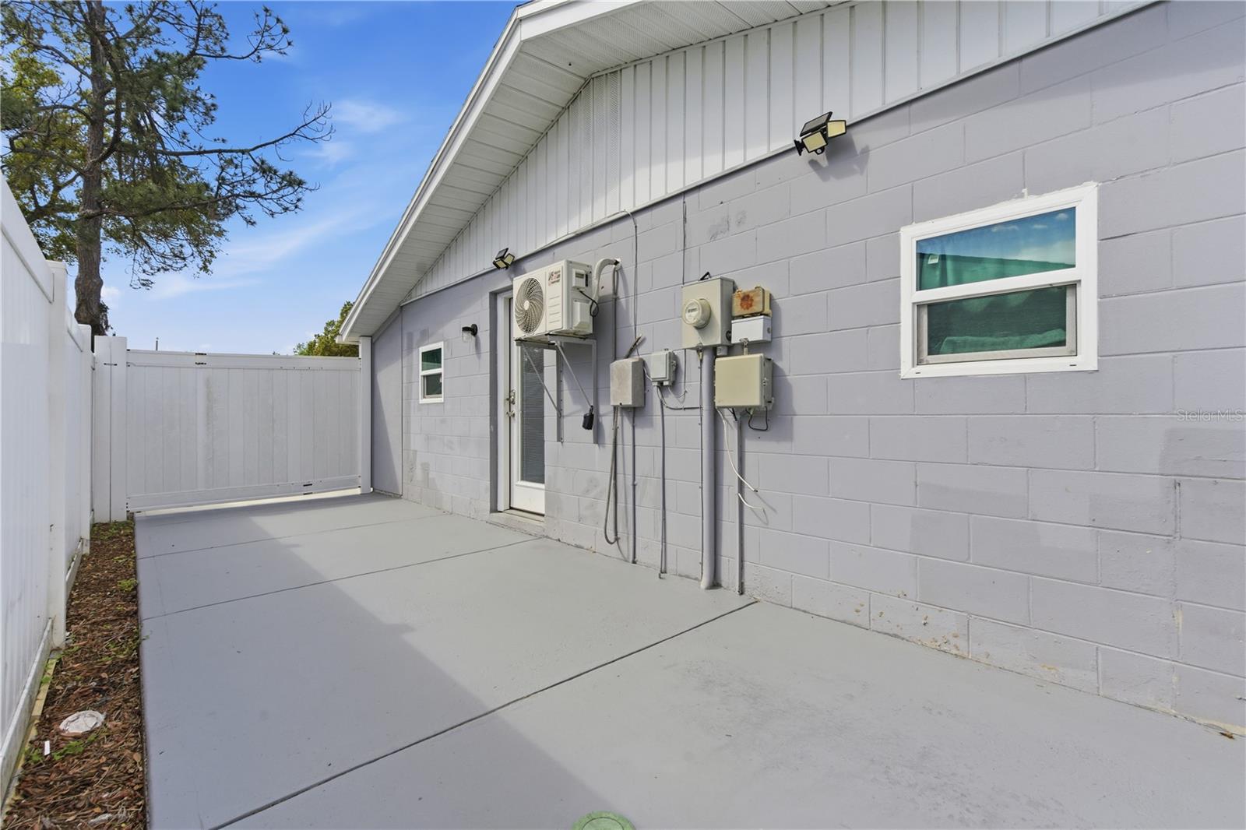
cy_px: 415
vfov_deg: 73.7
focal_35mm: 16
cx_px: 623
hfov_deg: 96.7
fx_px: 554
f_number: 9
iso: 200
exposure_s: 1/2000
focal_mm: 16
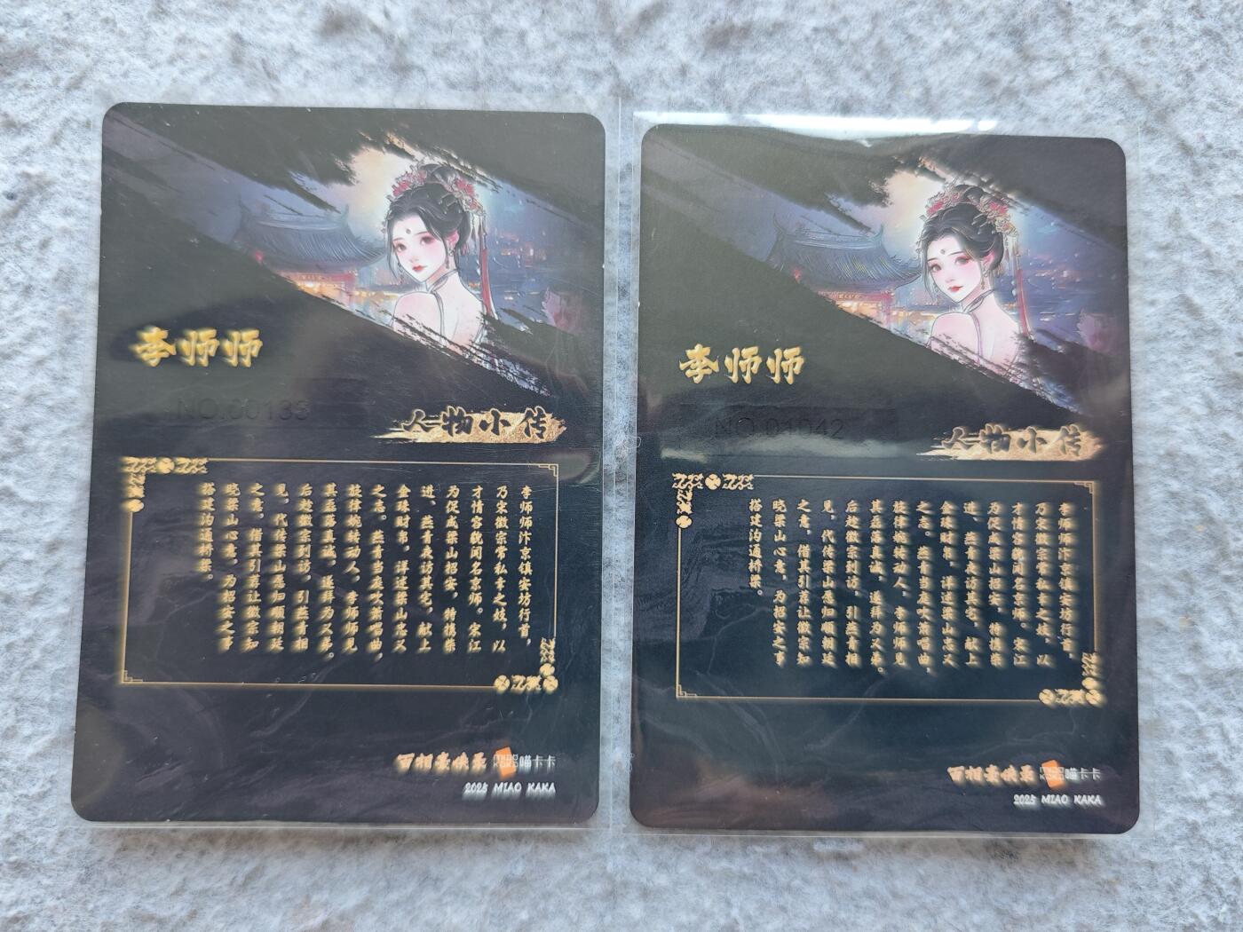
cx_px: 622
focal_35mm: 23
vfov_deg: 58.9
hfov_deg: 73.9
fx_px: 826
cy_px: 466
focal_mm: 6.55
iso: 250
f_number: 1.6
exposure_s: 1/95.7
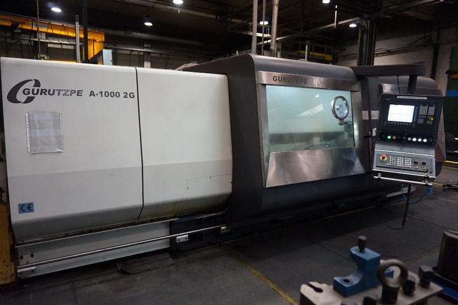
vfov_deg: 53.1
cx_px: 229
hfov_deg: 73.7
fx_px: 305
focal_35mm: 24
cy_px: 152
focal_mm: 16
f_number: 3.5
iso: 3200
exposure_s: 1/160
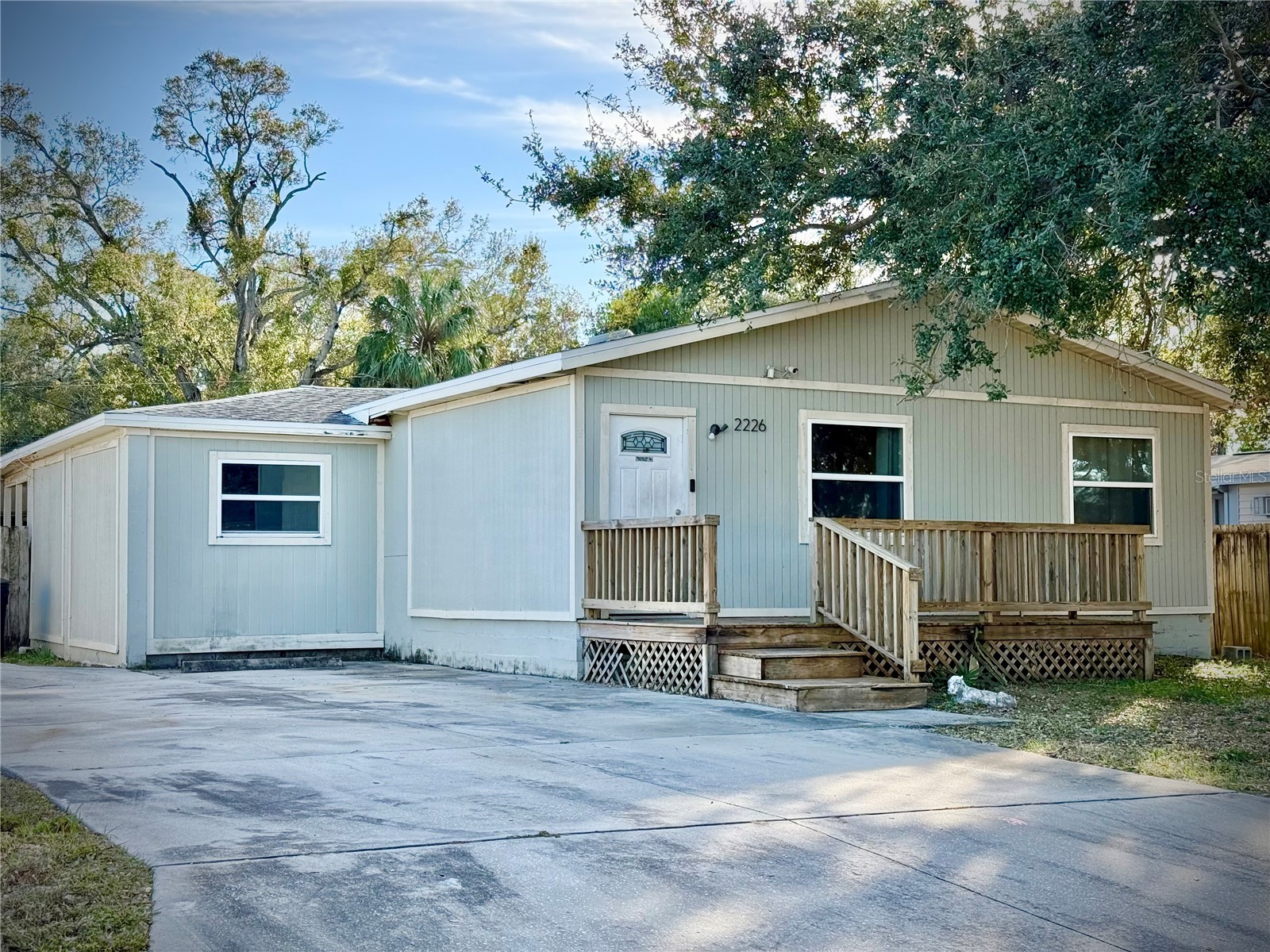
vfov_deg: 30.3
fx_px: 1761
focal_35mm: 48
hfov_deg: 39.7
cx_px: 635
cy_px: 476
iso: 80
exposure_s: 1/1285
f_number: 1.78
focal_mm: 6.76
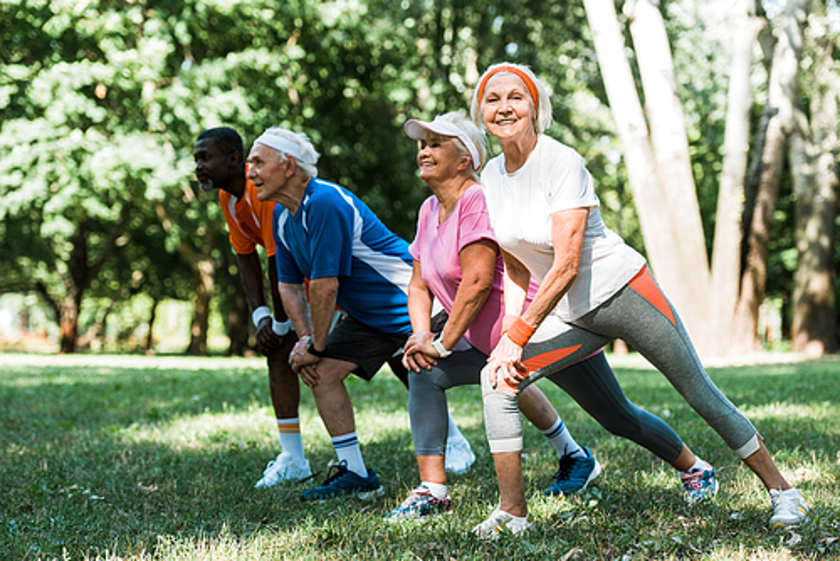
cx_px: 420
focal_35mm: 92
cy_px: 280
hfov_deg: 22.1
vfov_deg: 14.9
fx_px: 2148
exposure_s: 1/400
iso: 250
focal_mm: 92
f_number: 3.5
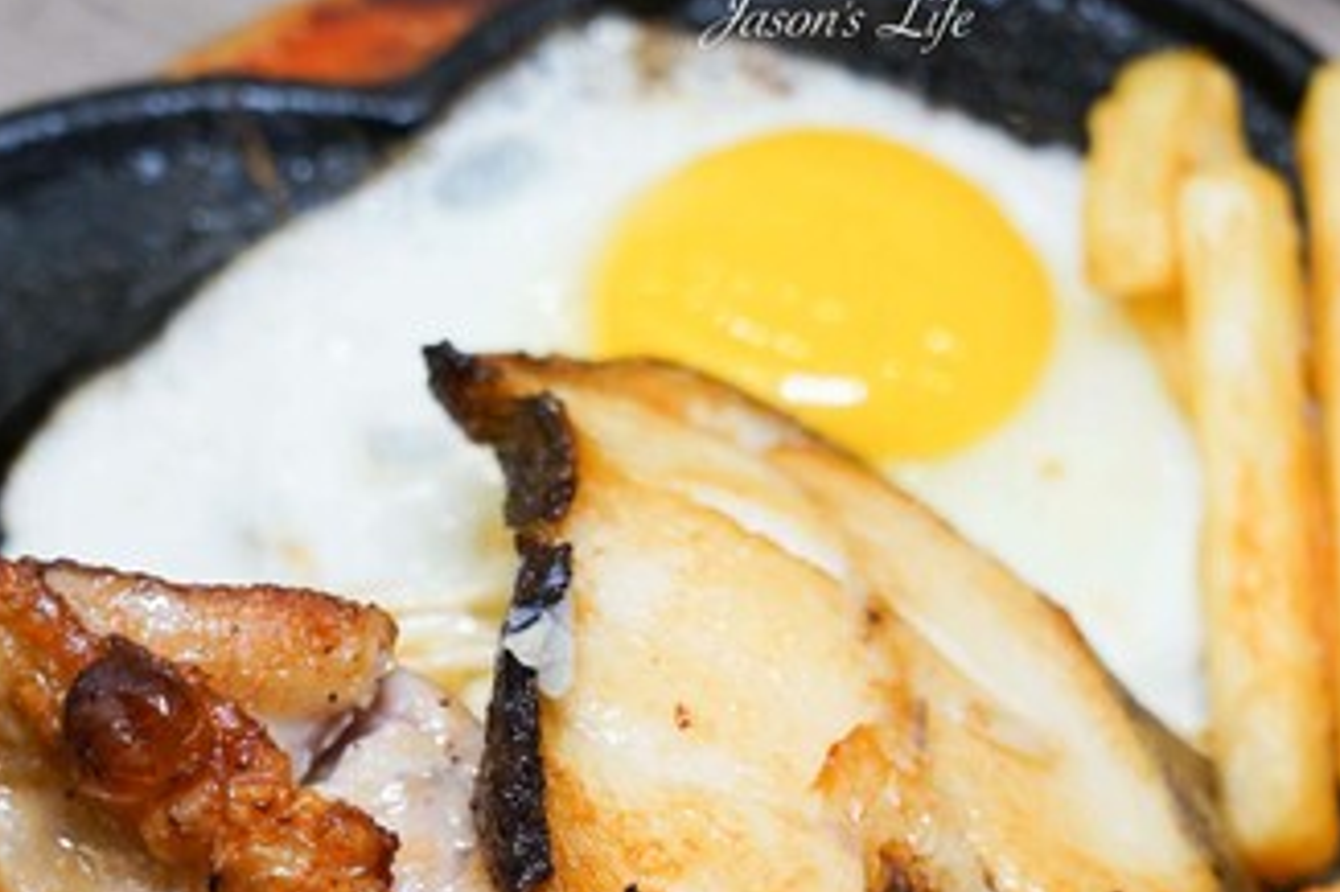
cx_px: 839
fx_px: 4167
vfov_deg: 12.0
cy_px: 1052
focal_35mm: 112
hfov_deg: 18.2
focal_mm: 43
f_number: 4.5
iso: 200
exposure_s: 1/50
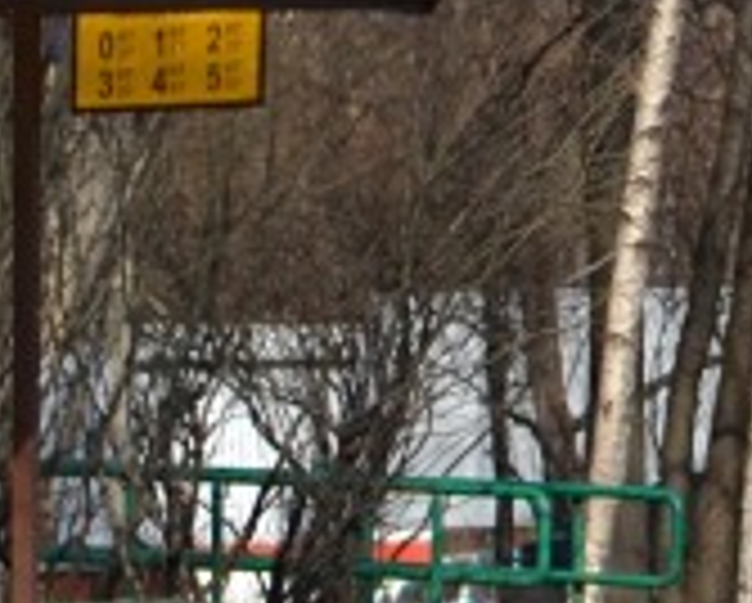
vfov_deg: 2.9
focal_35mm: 526
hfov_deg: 3.6
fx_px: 11721
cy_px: -533
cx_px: 1612
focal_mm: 52
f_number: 5
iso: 100
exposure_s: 1/1250
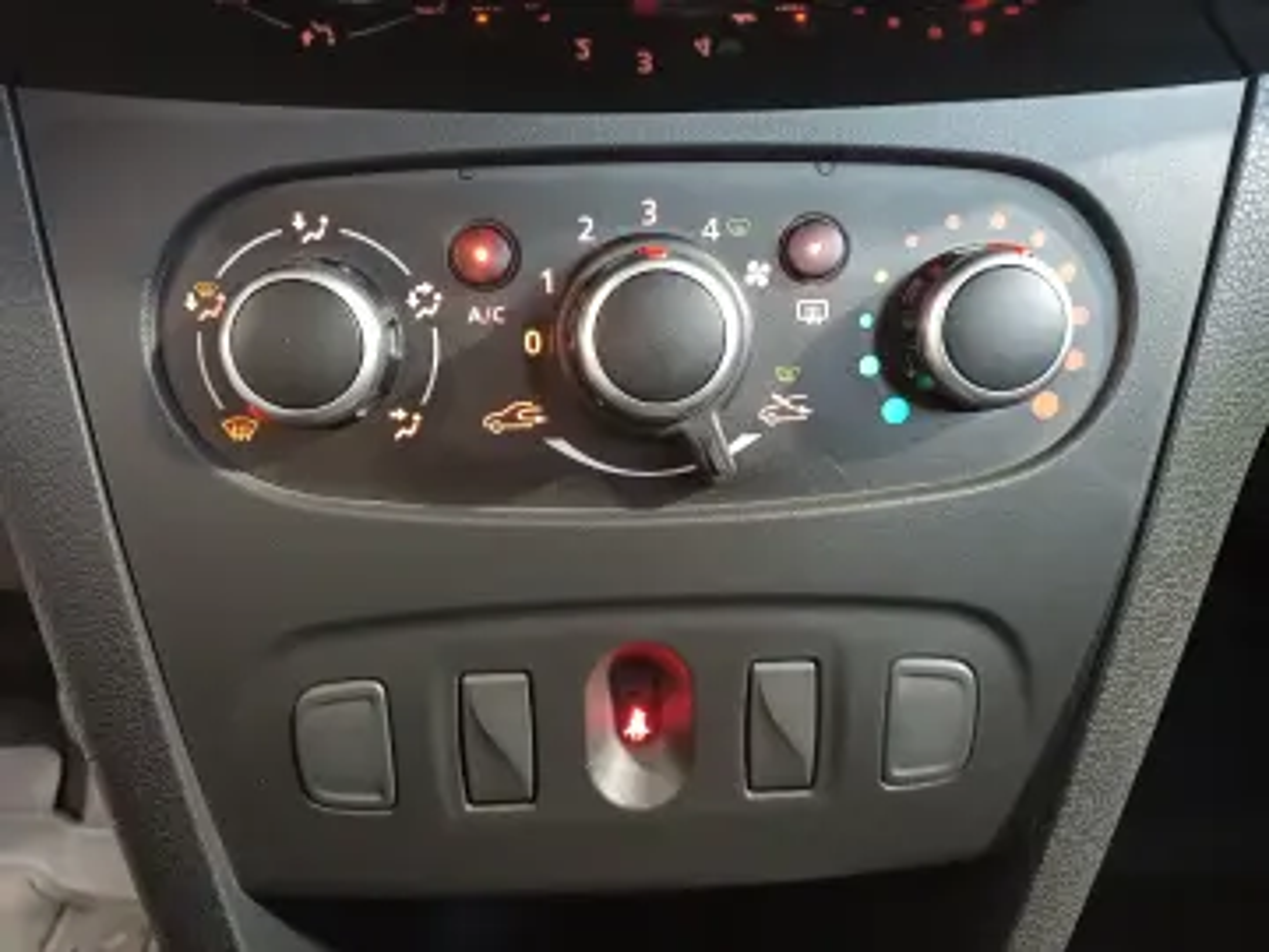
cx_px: 634
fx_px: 916
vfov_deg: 54.9
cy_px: 476
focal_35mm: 25
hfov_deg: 69.4
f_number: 1.8
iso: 1600
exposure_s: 1/20
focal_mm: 4.65
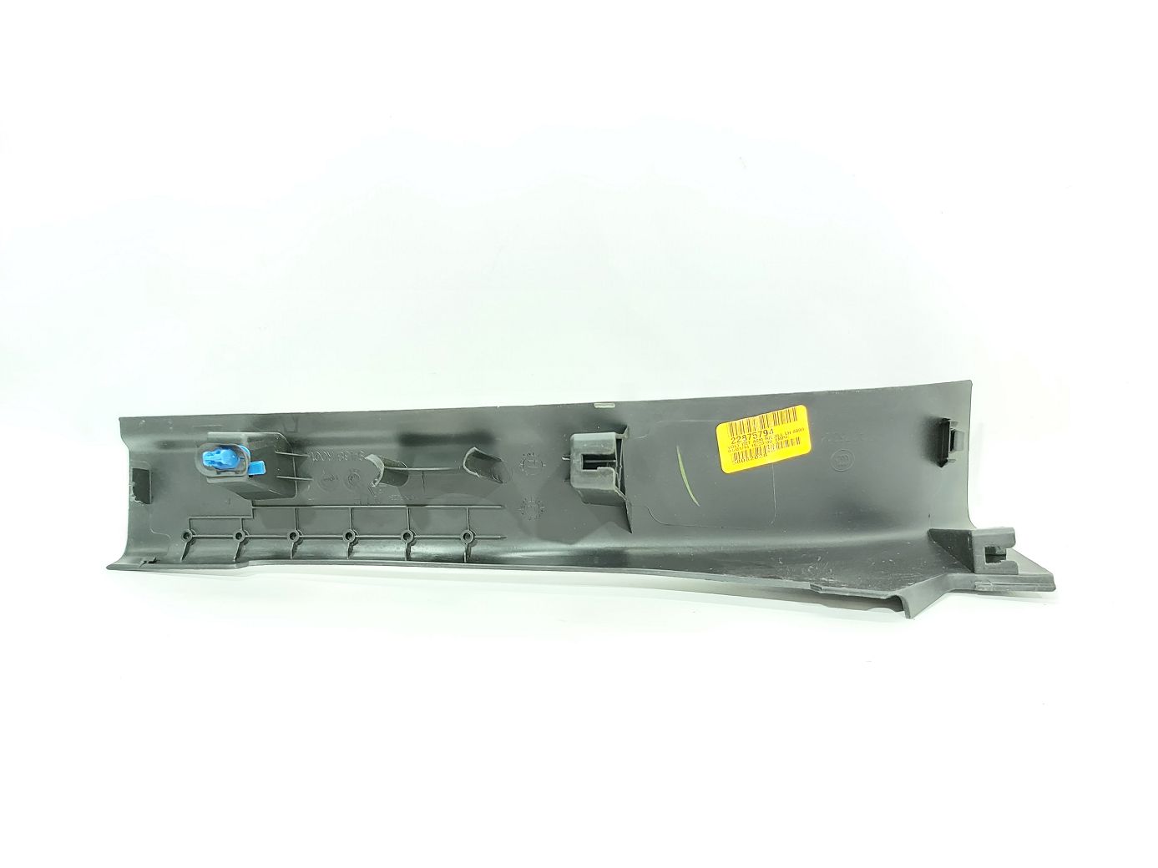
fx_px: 803
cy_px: 434
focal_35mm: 24
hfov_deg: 71.6
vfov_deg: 56.8
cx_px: 579
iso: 250
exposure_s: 1/33
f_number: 1.8
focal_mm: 5.23
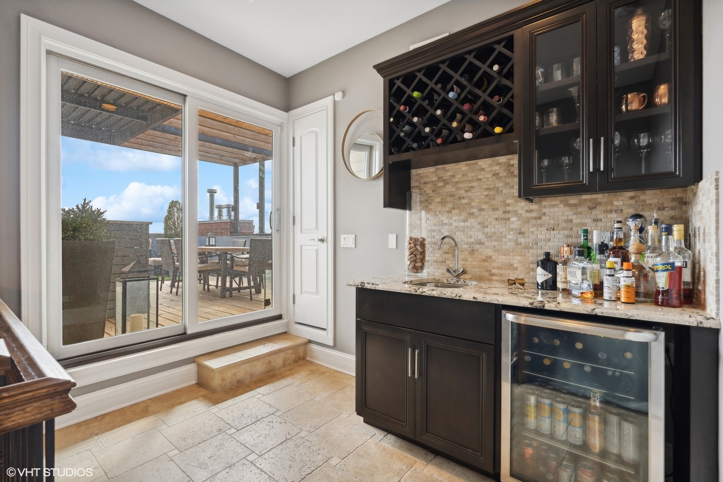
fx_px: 321
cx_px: 362
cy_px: 241
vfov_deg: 73.7
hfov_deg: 96.7
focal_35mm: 16
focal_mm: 16
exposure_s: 1/100
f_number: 8
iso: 320
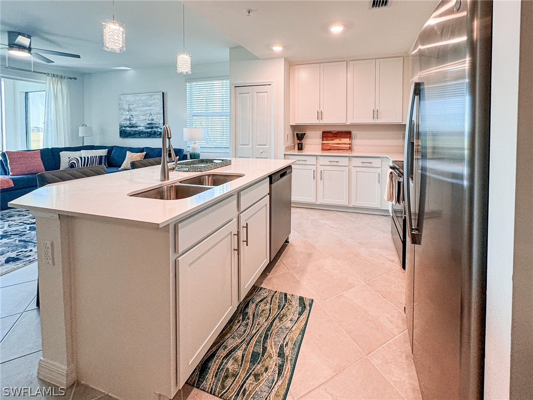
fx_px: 216
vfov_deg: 85.7
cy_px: 200
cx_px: 266
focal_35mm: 14
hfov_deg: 102.1
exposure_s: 1/120
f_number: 2.2
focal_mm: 2.22
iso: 125
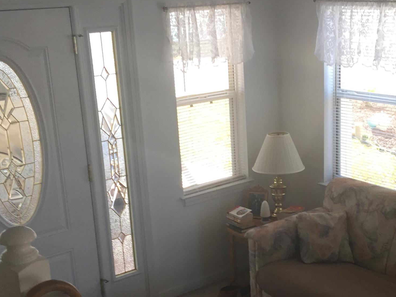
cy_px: 200
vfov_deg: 24.7
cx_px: 276
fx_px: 675
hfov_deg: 32.3
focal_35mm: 59
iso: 50
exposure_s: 1/120
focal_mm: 4.15
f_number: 2.2
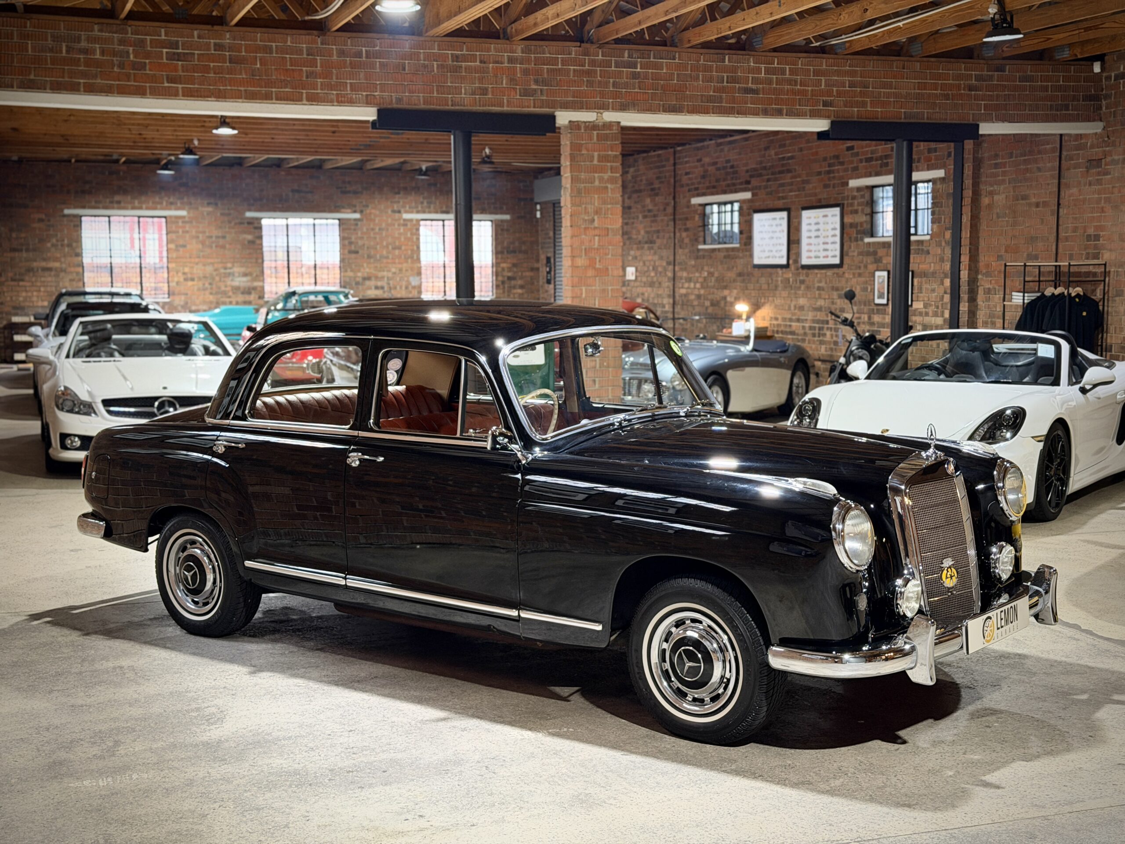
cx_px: 562
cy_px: 422
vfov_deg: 30.3
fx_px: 1560
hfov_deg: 39.7
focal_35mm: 48
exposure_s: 1/33
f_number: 1.78
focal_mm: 6.76
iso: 400
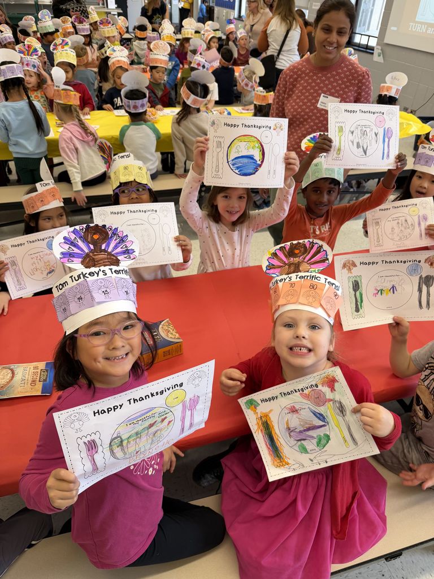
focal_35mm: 24
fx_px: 401
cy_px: 290
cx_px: 217
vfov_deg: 71.6
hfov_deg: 56.8
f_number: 1.78
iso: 100
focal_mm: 6.76
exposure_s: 1/60
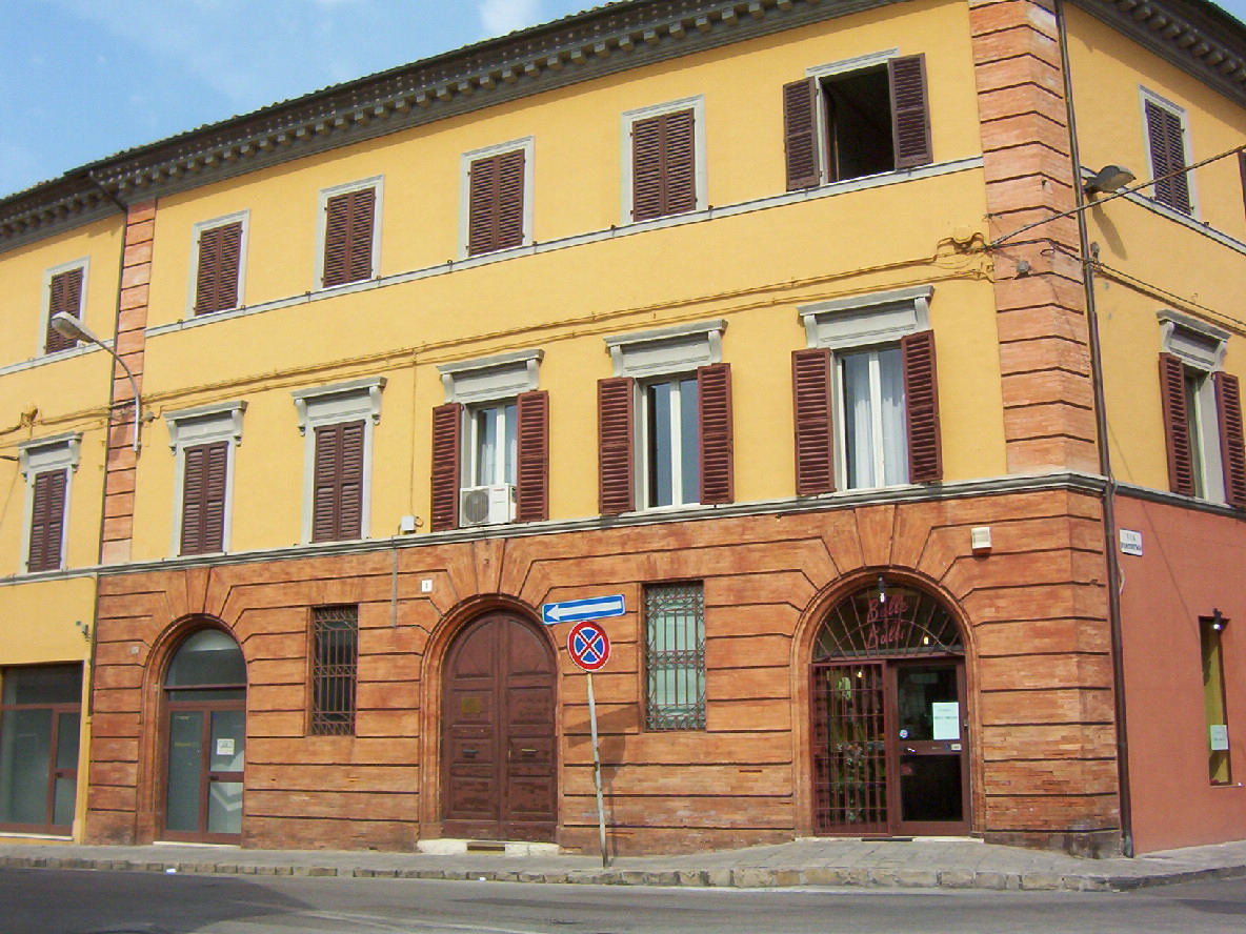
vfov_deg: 39.7
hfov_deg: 51.4
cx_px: 623
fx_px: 1296
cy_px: 467
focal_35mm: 36
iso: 100
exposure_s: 1/774
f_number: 5.24
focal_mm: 5.54
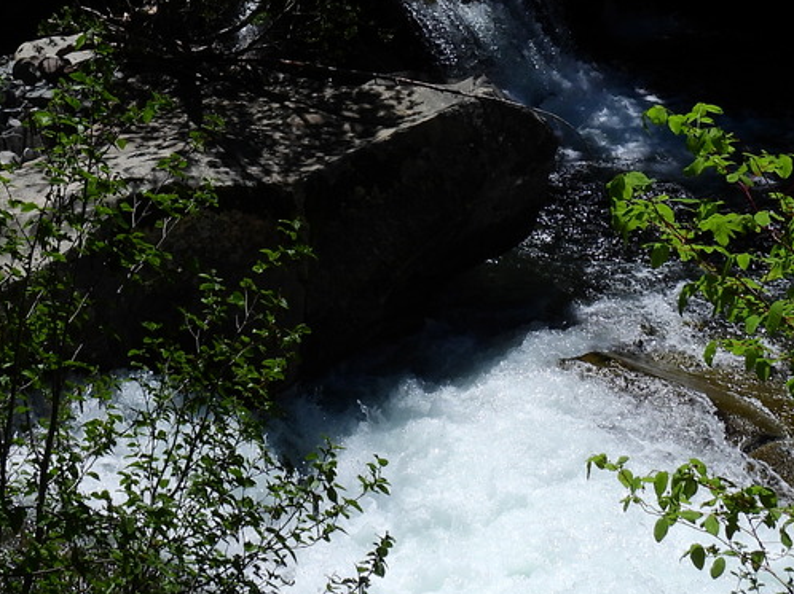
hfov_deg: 21.7
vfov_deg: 16.3
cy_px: 143
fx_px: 2063
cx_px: 269
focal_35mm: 90
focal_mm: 6.2
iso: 100
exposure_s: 1/1600
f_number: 4.5
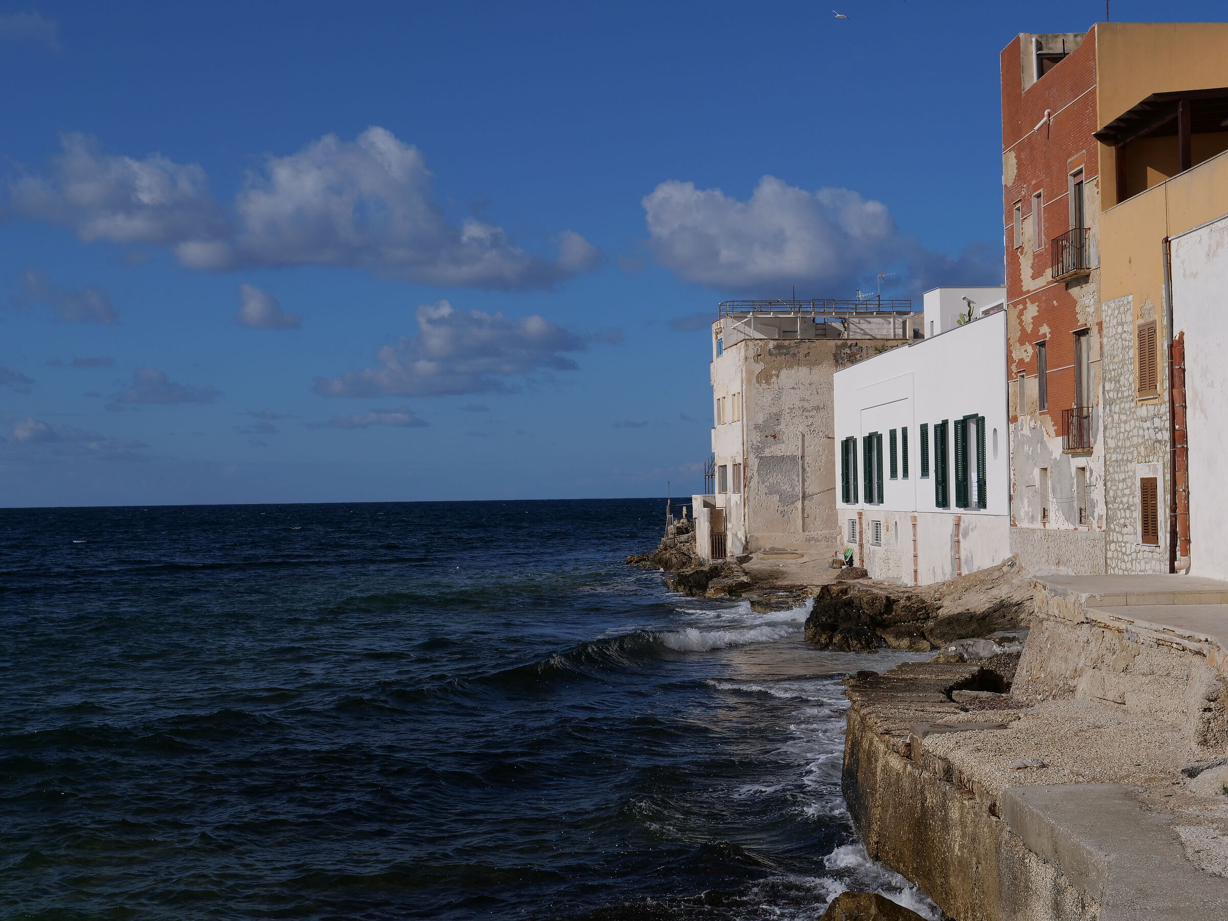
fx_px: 1774
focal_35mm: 50
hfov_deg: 38.2
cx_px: 614
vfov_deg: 29.1
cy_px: 460
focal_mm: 25
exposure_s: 1/1300
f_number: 6.3
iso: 100
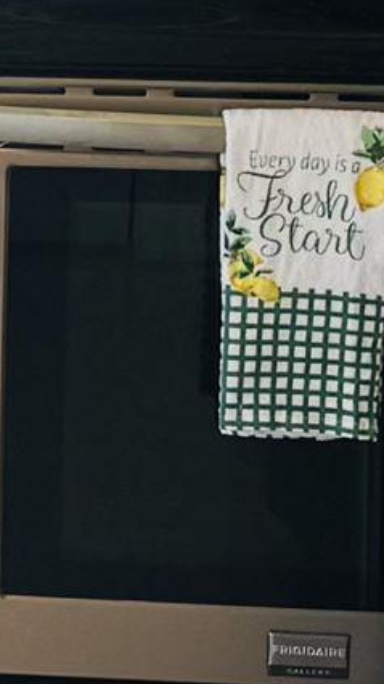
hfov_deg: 6.1
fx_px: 3422
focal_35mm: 189
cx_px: -628
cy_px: -58
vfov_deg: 11.2
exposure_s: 1/121
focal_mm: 6.76
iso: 64
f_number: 1.78
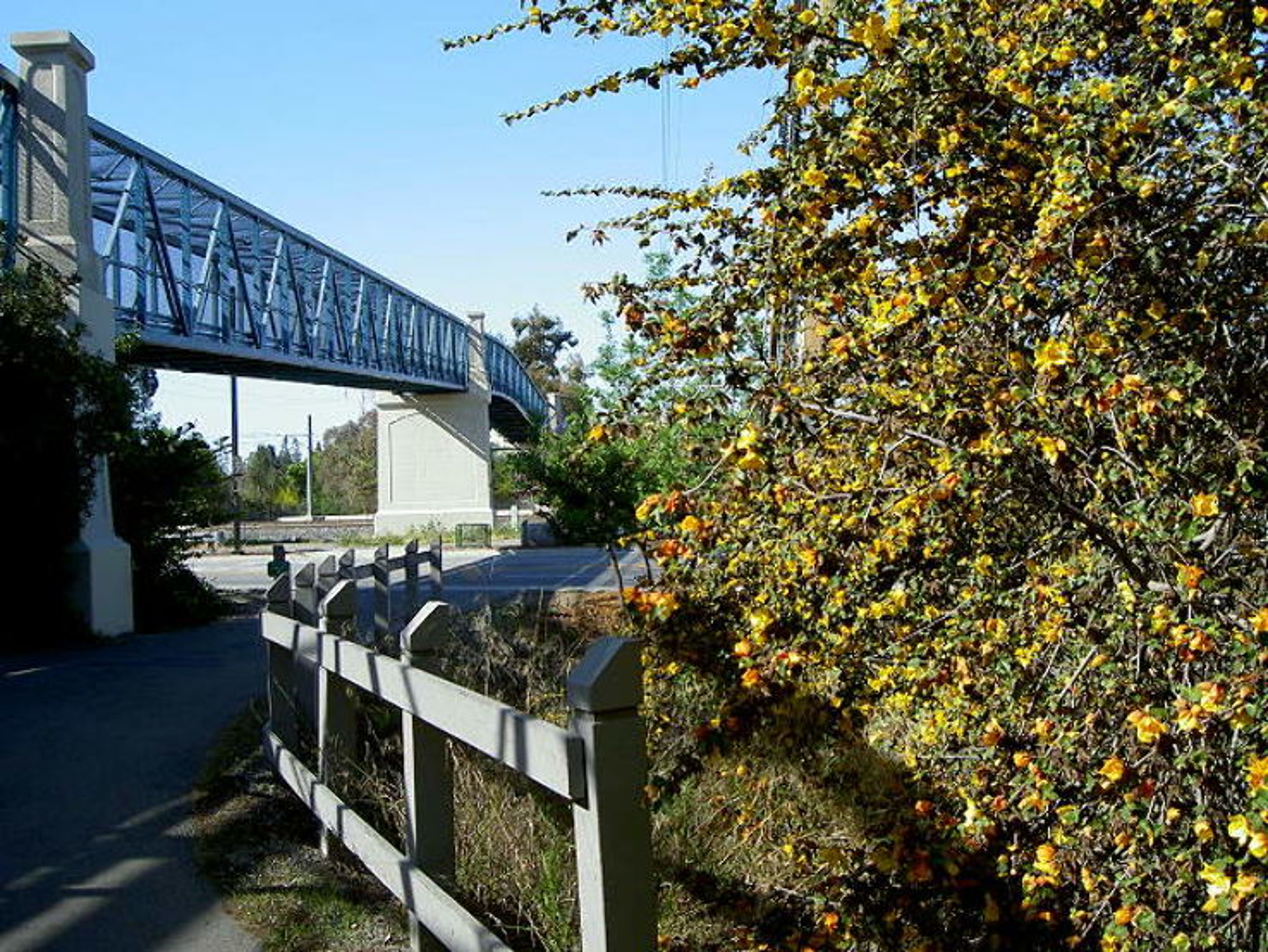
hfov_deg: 47.8
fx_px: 1429
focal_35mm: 39
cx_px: 634
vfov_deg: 36.8
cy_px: 476
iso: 100
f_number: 4.7
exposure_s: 1/200
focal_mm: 8
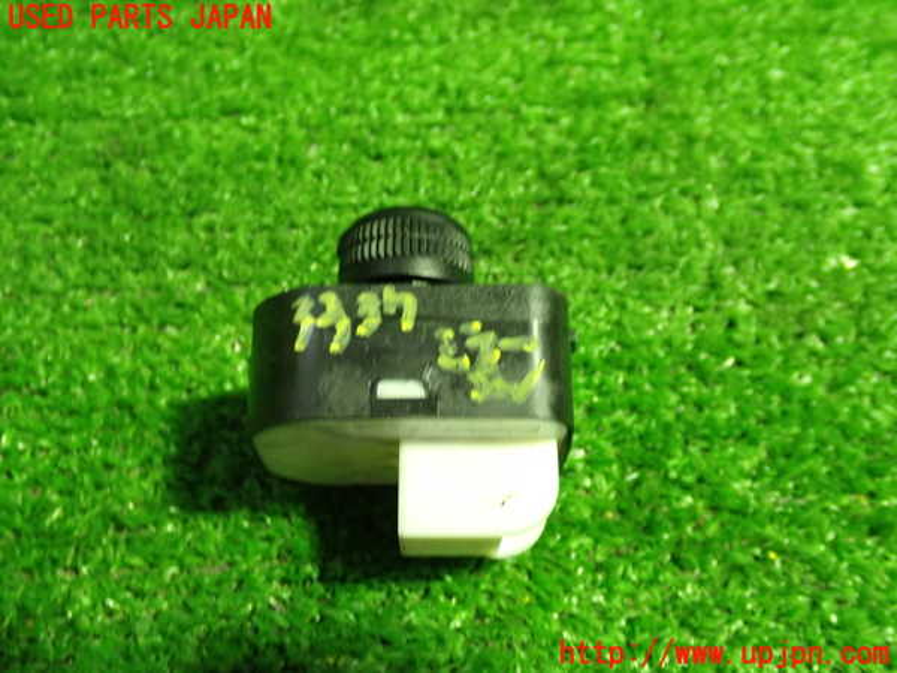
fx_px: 1062
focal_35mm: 41
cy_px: 336
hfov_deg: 45.8
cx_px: 448
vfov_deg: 35.1
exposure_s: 1/40
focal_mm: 7.31
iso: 800
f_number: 2.8
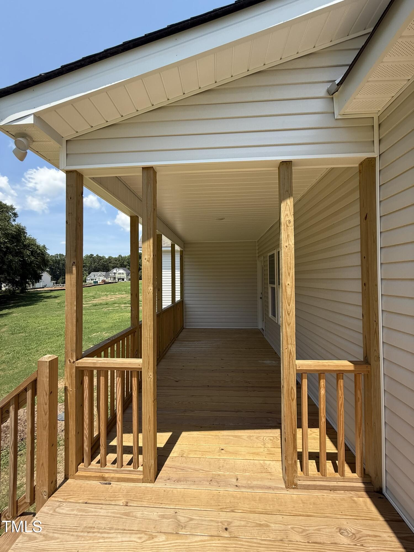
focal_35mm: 14
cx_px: 207
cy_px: 276
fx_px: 223
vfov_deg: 102.1
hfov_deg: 85.7
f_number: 2.2
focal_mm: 2.22
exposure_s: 1/985
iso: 50
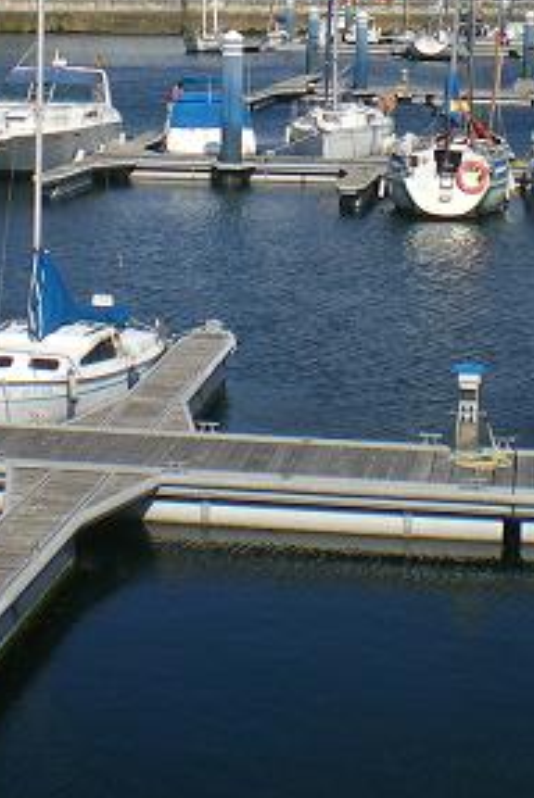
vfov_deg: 22.8
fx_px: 1953
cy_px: 156
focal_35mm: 88
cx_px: 184
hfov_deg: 15.5
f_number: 4.6
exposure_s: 1/640
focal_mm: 6.3
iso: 64
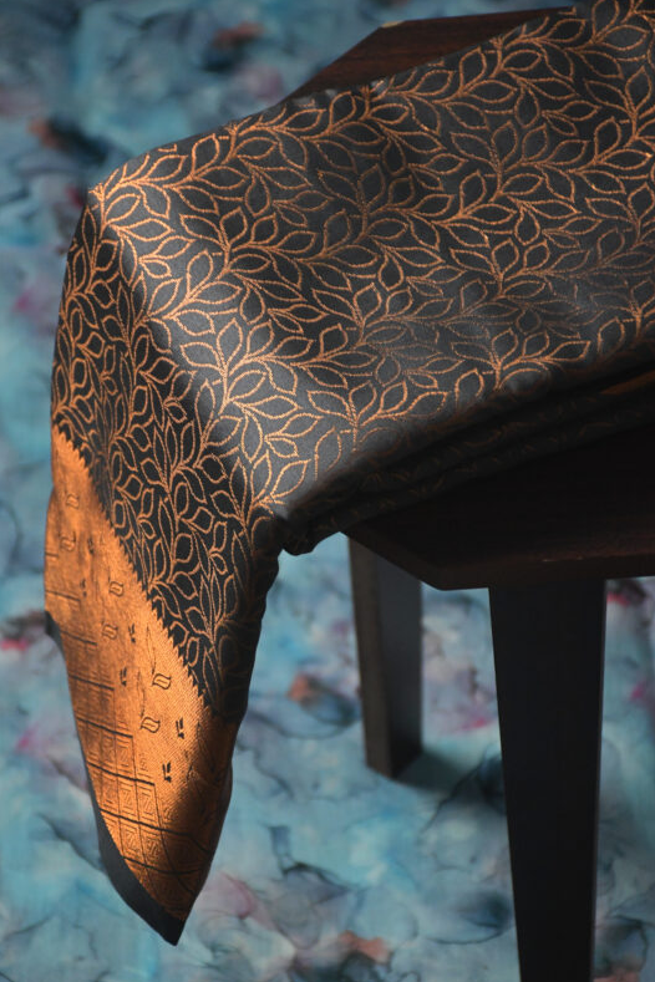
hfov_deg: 8.0
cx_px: 313
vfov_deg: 12.0
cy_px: 524
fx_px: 4667
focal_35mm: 171
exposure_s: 1/160
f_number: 5.6
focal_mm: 100
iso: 2000
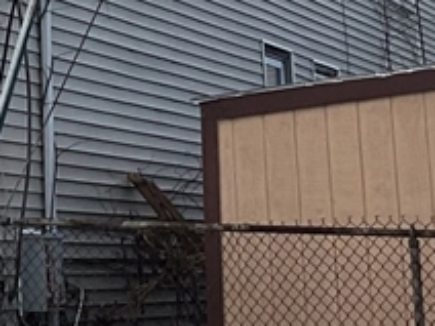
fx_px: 1759
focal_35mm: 140
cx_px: -129
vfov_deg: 9.9
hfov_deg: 13.6
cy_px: -320
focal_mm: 3
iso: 16
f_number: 1.8
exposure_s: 1/1577
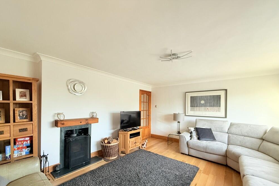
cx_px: 137
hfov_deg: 100.4
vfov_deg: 76.9
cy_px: 107
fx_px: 116
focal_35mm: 15
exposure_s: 1/84
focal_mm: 2.22
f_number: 2.2
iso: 320
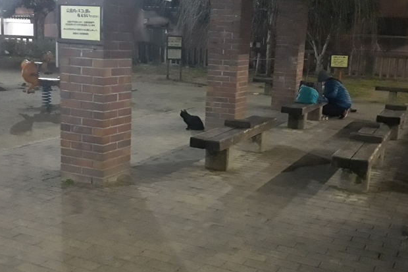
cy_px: 145
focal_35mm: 29
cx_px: 203
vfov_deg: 44.9
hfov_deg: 63.7
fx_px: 329
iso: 800
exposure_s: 1/10
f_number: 1.7
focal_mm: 3.71
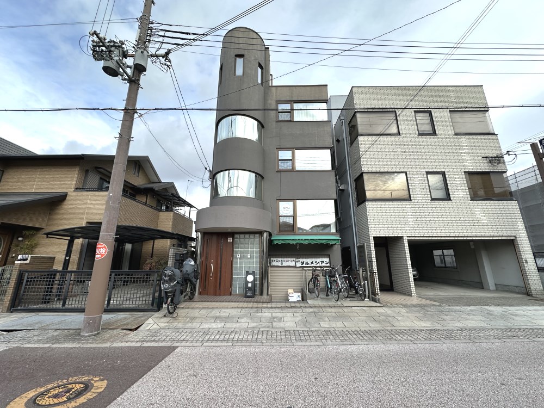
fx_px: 220
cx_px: 272
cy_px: 204
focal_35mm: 14
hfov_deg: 102.1
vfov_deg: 85.7
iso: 40
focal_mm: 2.22
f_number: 2.2
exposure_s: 1/785
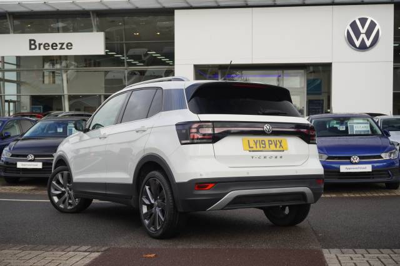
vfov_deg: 26.5
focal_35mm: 51
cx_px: 200
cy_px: 133
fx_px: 566
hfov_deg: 38.9
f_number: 6.3
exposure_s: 1/100
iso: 100
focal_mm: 34
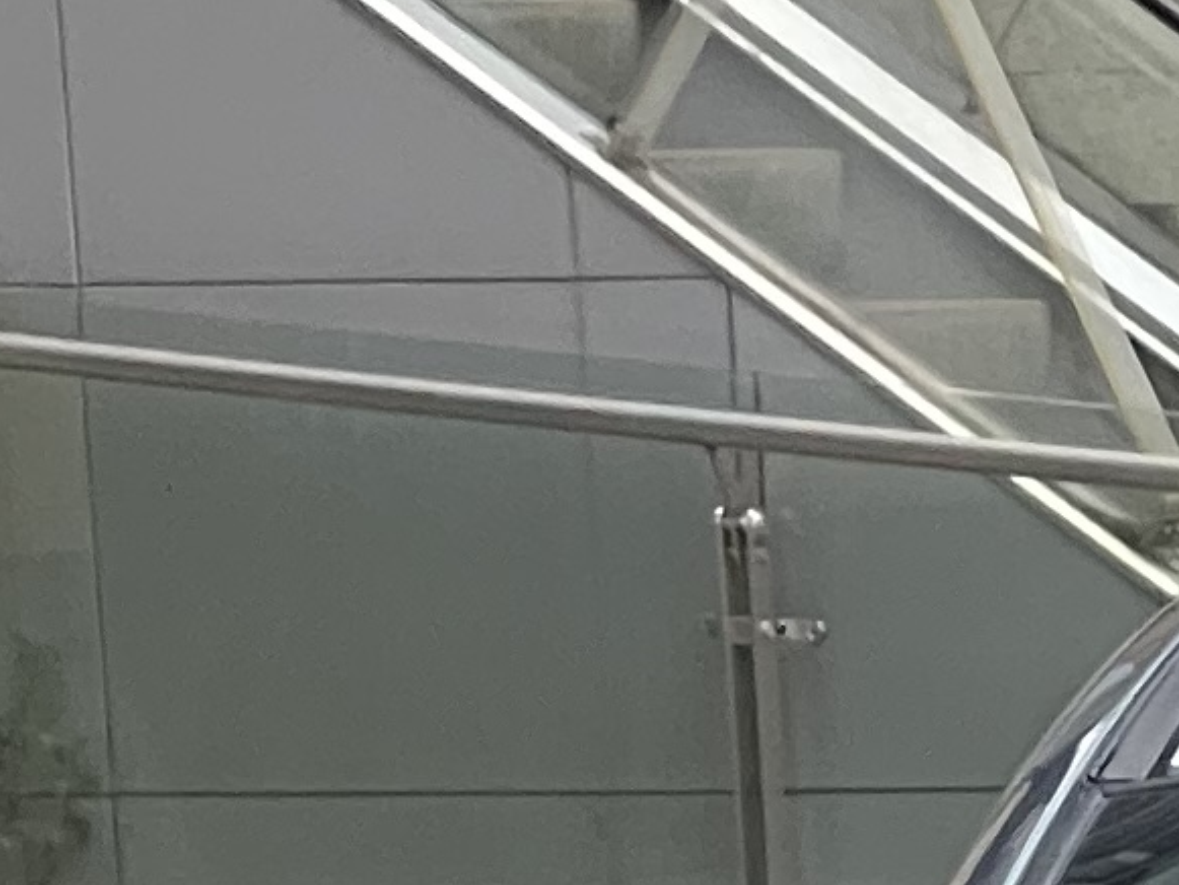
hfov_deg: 4.4
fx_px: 15125
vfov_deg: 3.3
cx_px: 2815
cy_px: 2903
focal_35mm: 444
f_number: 2.2
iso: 200
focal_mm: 7.5
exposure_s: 1/65
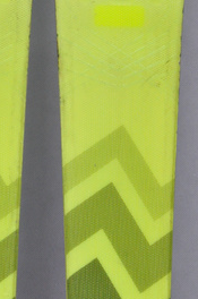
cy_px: 127
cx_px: 41
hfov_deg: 5.1
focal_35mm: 269
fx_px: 2227
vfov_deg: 7.7
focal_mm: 105
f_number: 9.5
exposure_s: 1/125
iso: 3200
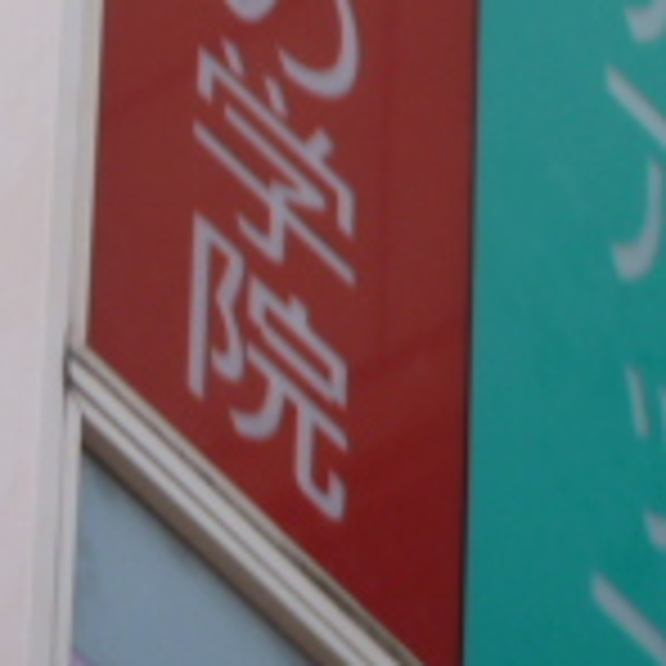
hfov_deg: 2.0
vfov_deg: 2.0
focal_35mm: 859
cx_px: 338
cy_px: -333
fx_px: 18698
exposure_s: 1/100
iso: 80
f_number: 4.6
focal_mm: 37
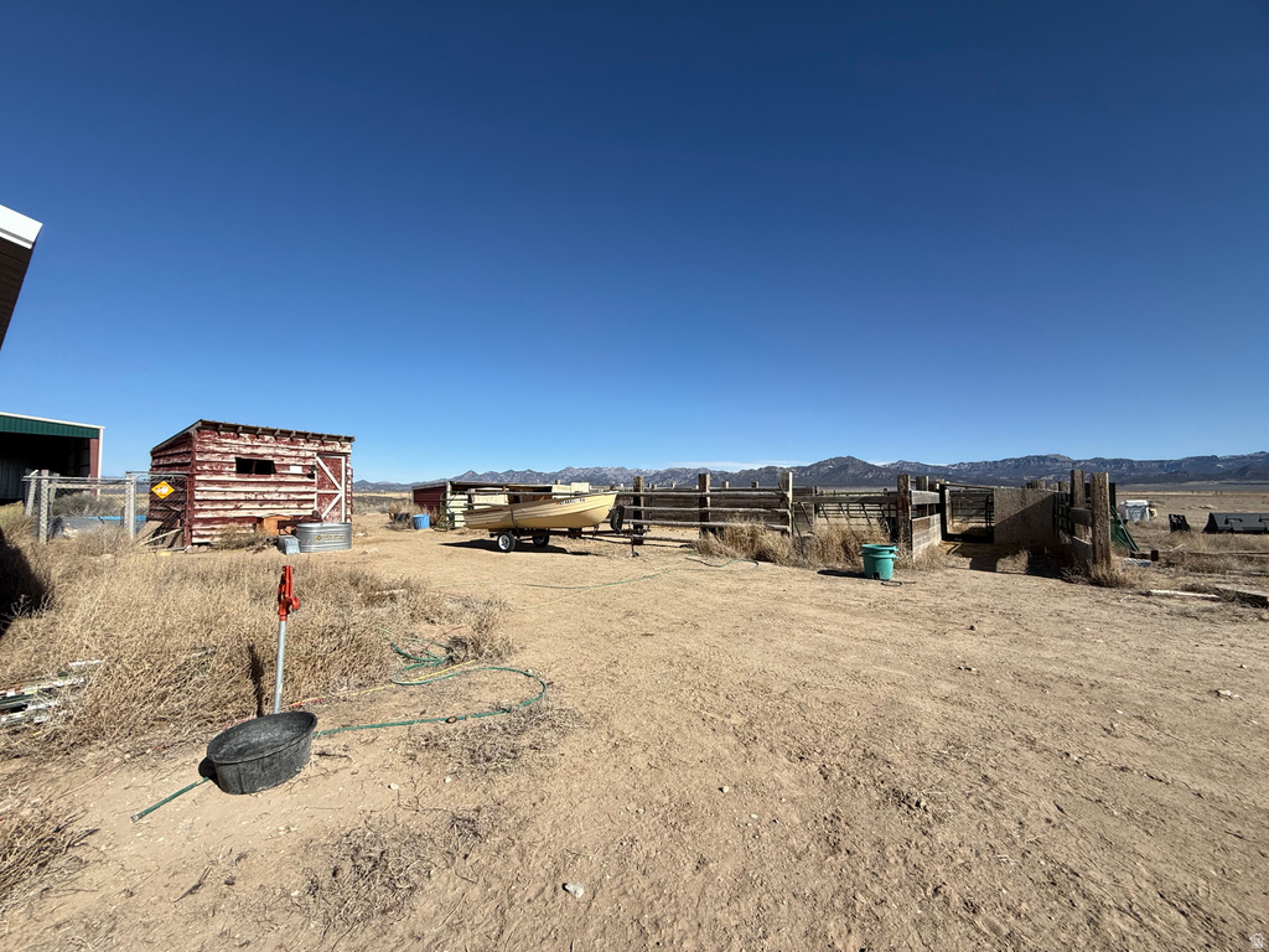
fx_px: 513
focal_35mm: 14
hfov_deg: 102.1
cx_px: 634
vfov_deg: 85.7
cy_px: 476
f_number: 2.2
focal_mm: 2.22
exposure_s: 1/2841
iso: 50
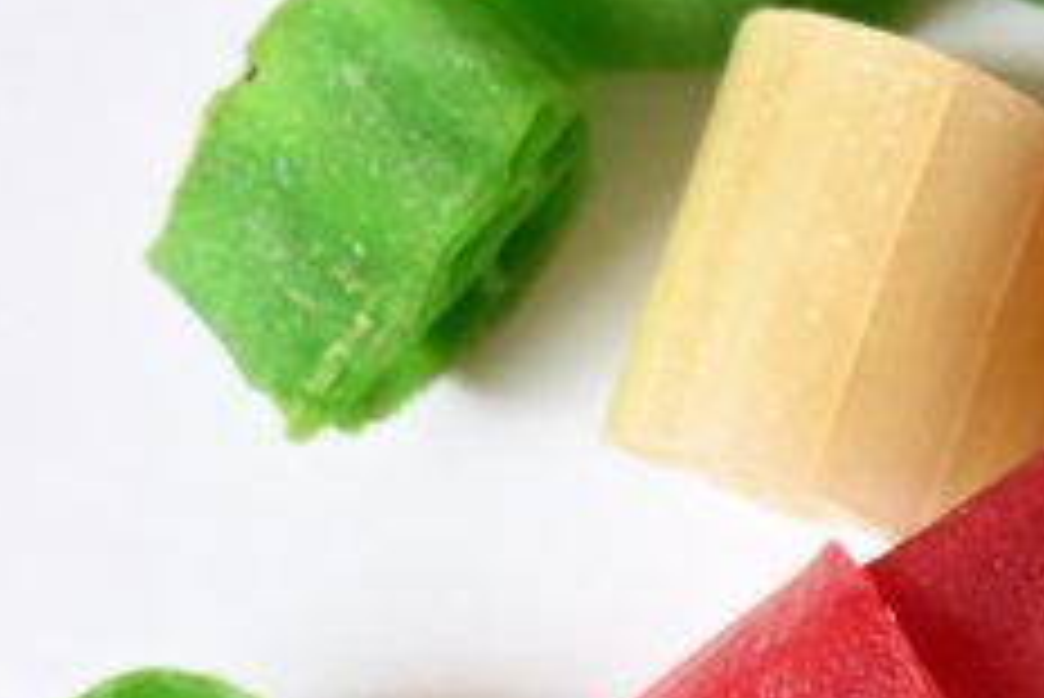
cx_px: 1872
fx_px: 7806
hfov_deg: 7.4
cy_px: 1479
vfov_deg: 5.0
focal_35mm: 269
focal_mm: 26
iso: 100
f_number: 4.5
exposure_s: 1/60
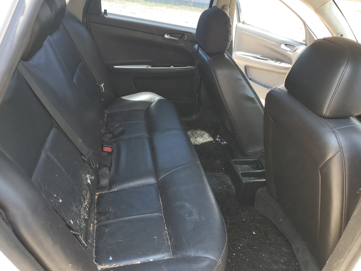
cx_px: 180
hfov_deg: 67.3
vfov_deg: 53.1
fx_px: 271
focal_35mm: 26
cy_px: 136
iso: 50
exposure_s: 1/154
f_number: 1.5
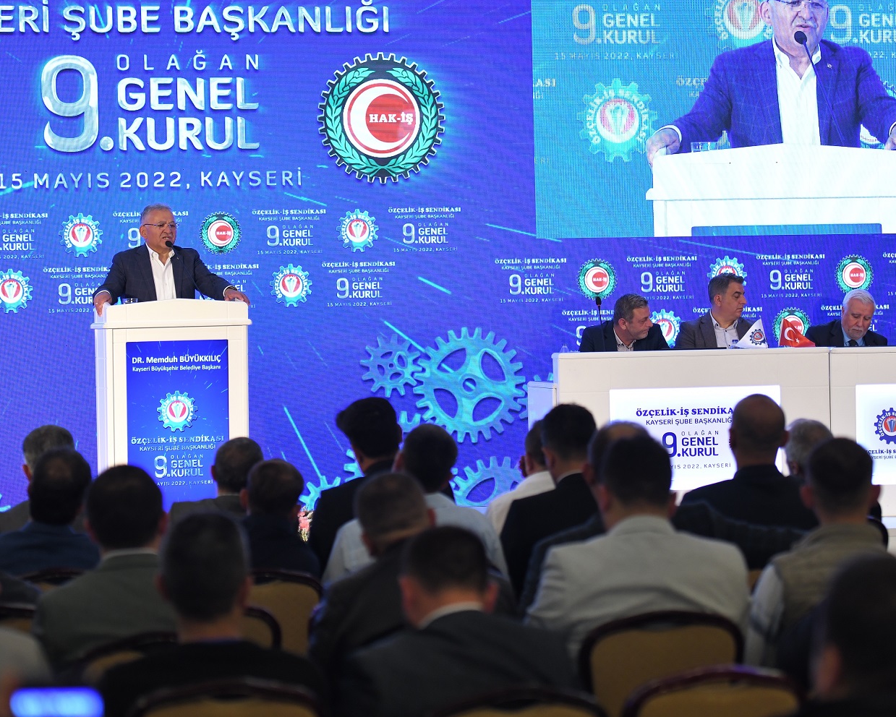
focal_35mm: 121
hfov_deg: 15.9
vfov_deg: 12.7
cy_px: 290
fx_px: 3210
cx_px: 428
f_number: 2.8
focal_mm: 86
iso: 1000
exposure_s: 1/125
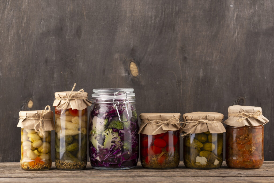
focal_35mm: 105
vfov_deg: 13.1
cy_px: 92
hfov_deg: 19.4
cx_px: 137
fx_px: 800
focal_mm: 105
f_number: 9
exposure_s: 1/125
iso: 100
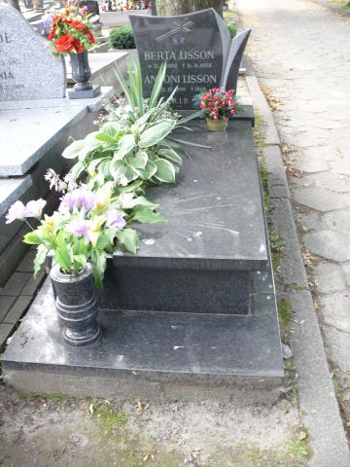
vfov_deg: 52.6
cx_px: 175
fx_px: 472
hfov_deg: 40.7
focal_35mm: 35
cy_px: 234
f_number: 2.8
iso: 100
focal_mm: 7.4
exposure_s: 1/50
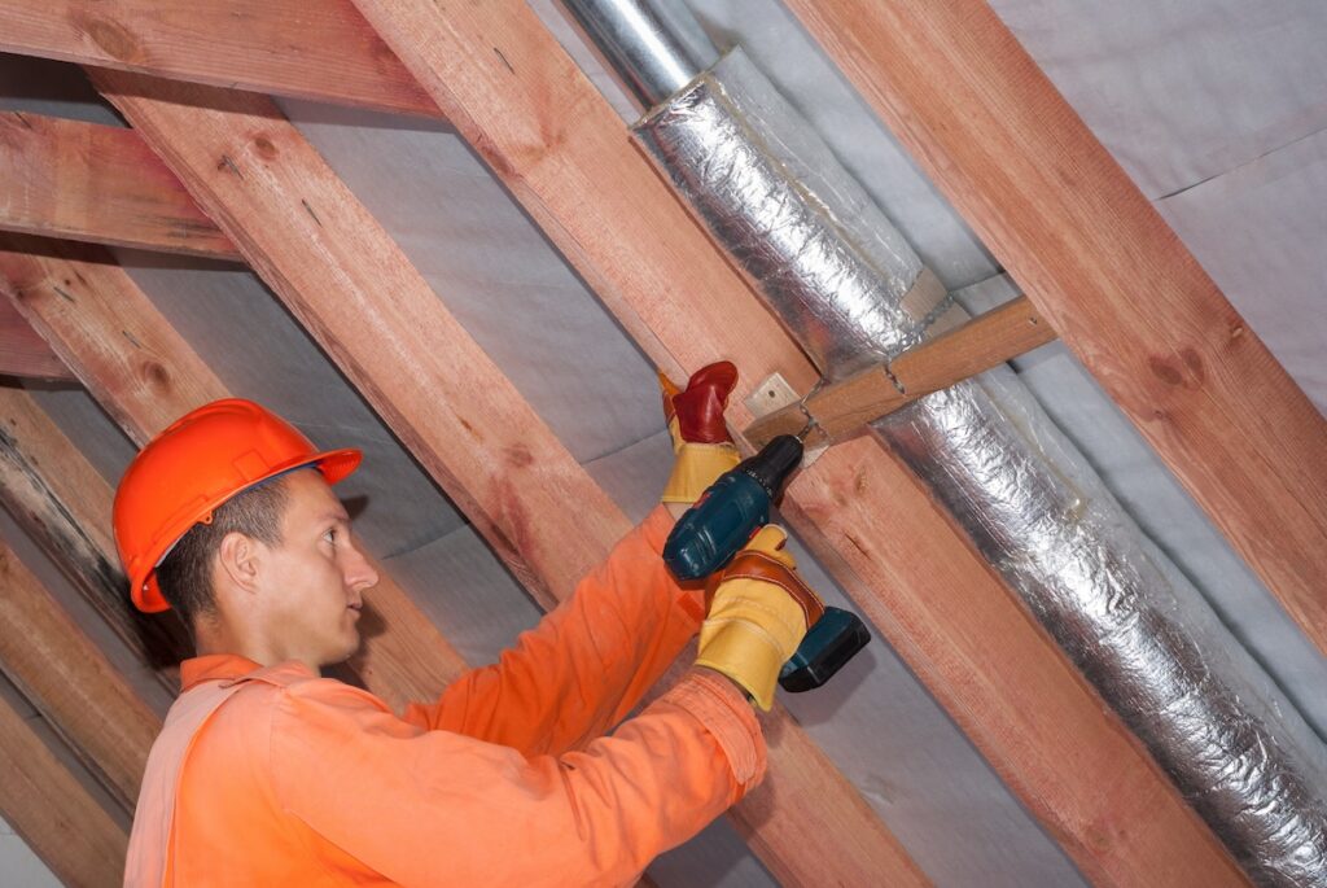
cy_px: 444
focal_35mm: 75
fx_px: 2767
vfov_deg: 18.2
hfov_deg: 27.0
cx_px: 664
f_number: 10
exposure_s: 1/60
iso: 100
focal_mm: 50
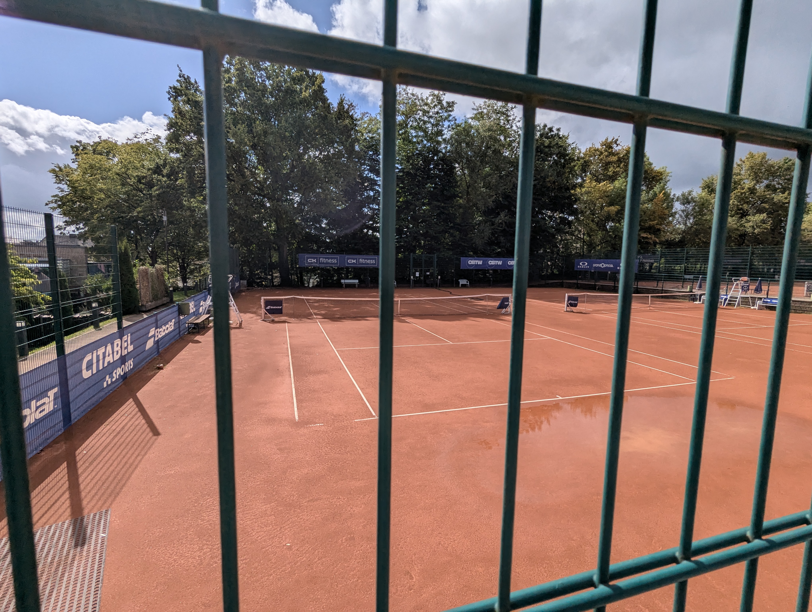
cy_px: 306
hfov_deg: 94.4
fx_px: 376
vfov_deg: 78.2
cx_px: 406
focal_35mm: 16
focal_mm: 2.35
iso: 38
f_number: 2.2
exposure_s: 1/3448
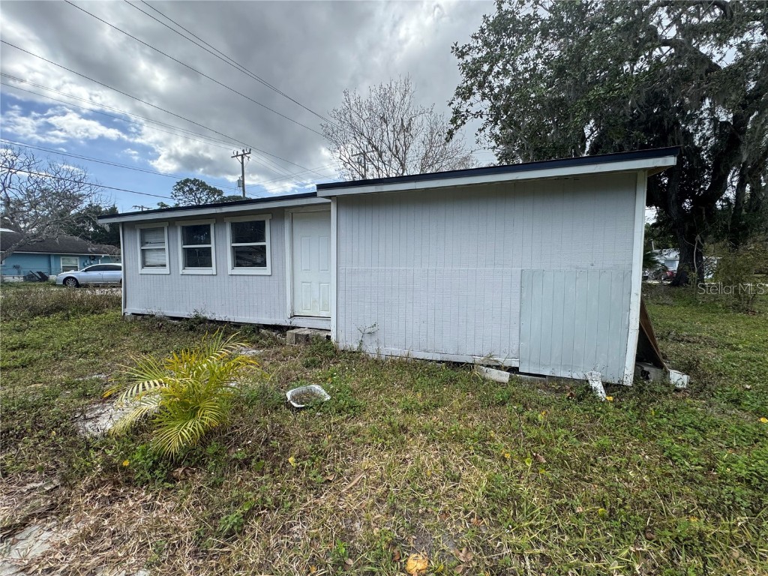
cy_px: 288
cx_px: 384
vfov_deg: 85.7
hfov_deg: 102.1
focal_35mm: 14
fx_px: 311
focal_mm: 2.22
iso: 40
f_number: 2.2
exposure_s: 1/687
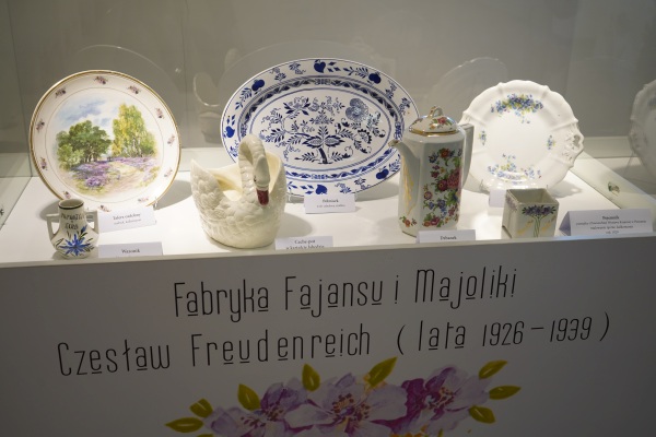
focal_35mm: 40
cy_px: 218
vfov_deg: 33.4
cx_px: 328
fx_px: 729
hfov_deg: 48.5
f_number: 4
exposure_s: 1/160
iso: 320
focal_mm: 40
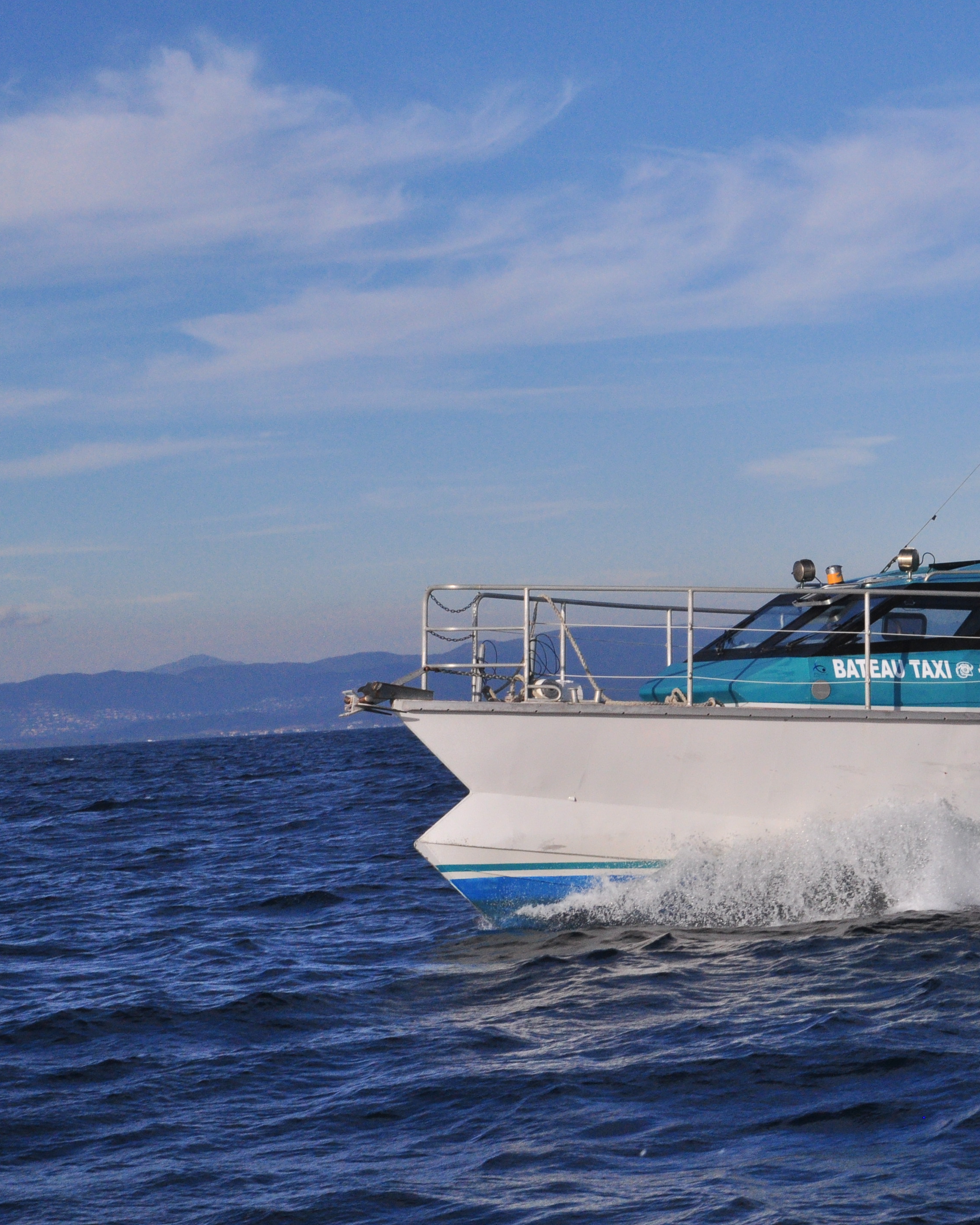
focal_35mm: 89
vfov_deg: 21.5
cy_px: 613
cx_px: 807
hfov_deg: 17.1
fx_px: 3227
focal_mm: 42
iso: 640
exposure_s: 1/1000
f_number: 16
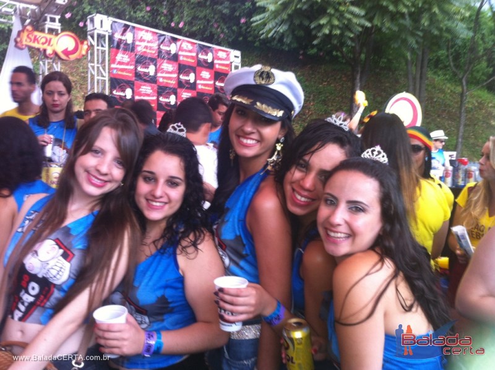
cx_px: 248
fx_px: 500
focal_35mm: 35
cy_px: 185
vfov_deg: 40.6
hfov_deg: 52.7
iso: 80
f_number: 2.8
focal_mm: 3.85
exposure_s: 1/15
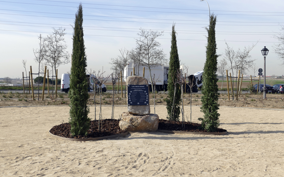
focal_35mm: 48
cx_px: 142
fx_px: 372
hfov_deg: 41.8
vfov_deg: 26.9
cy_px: 84
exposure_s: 1/2000
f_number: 3.5
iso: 125
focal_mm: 17.27
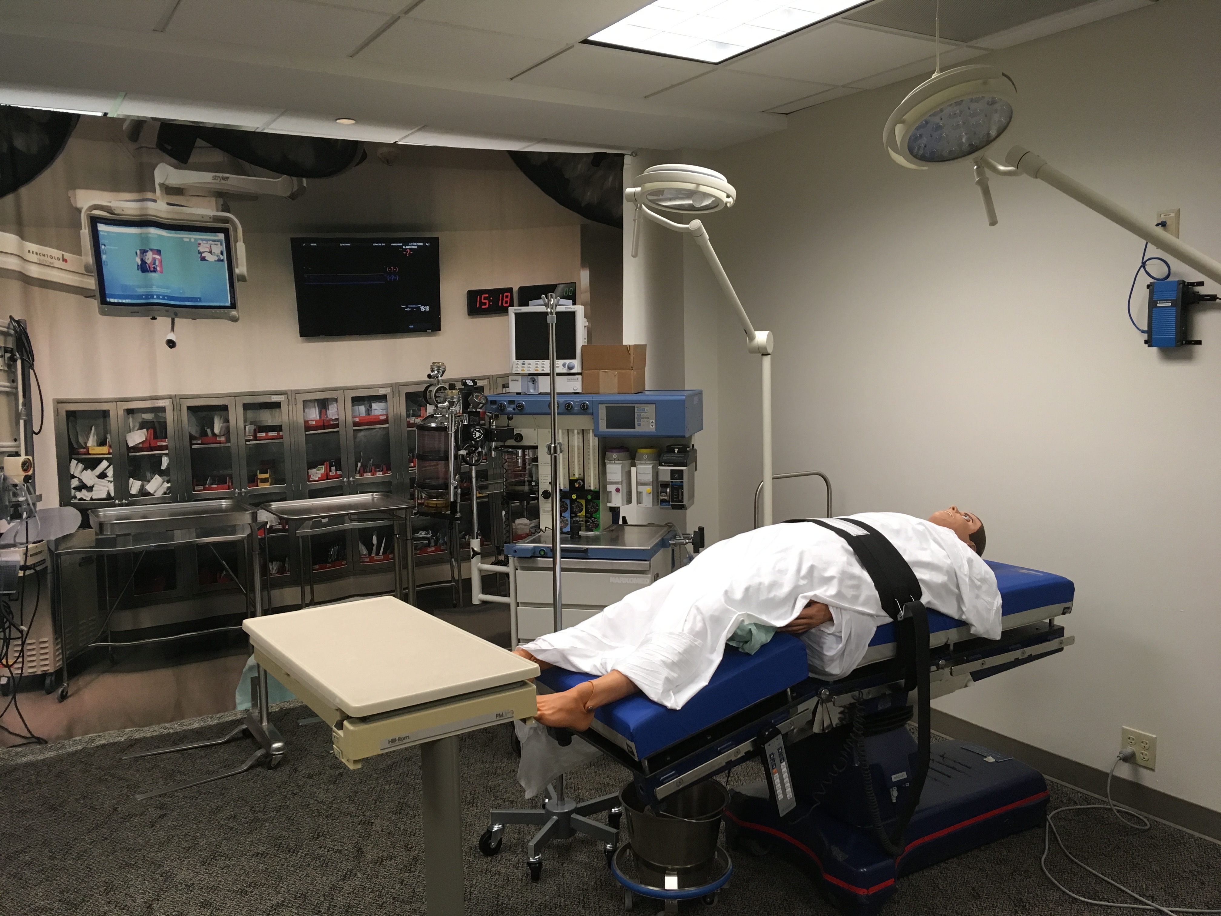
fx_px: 1023
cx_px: 610
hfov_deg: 61.7
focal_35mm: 29
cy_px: 458
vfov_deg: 48.2
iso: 100
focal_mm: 4.15
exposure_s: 1/30
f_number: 2.2
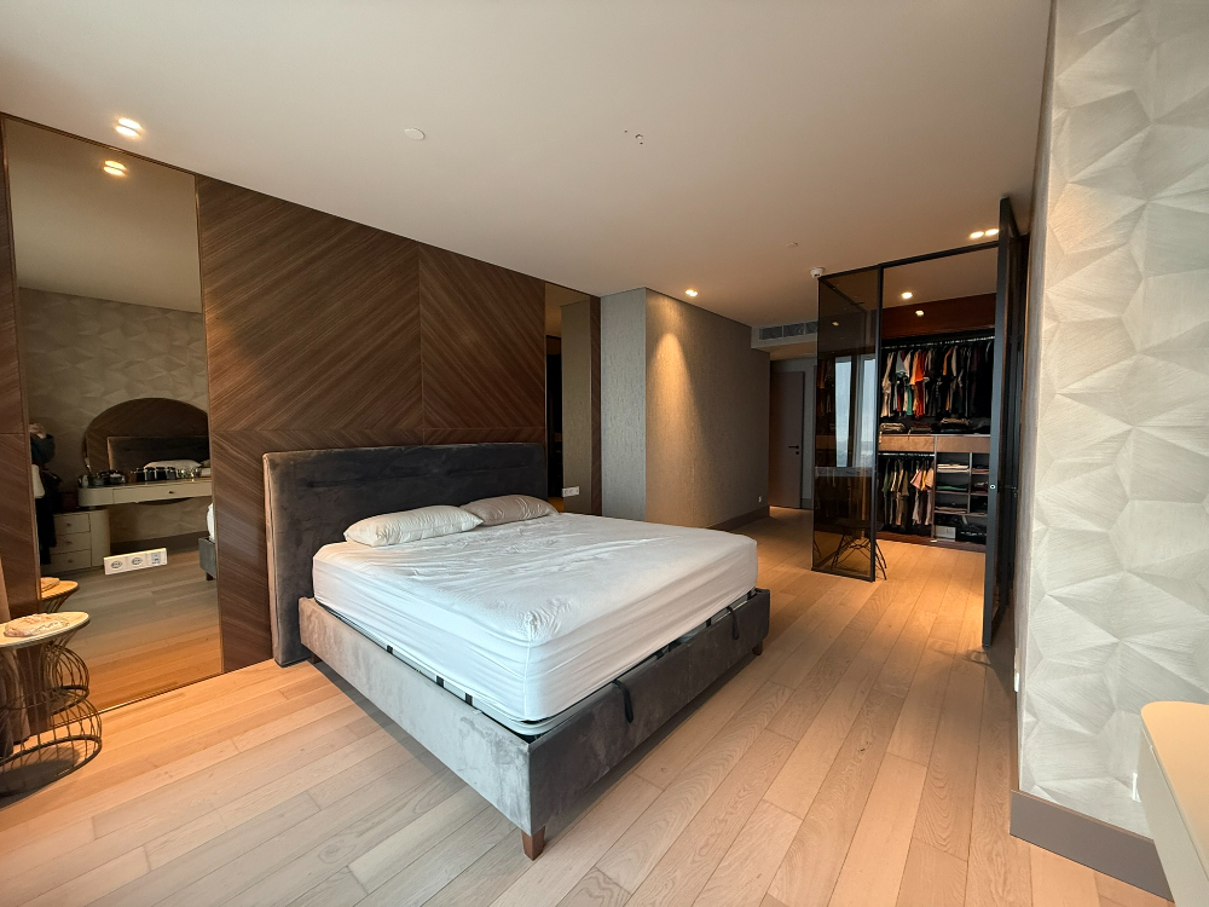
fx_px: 489
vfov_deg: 85.7
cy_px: 454
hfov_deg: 102.1
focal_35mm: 14
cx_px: 604
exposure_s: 1/50
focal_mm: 2.22
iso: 250
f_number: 2.2
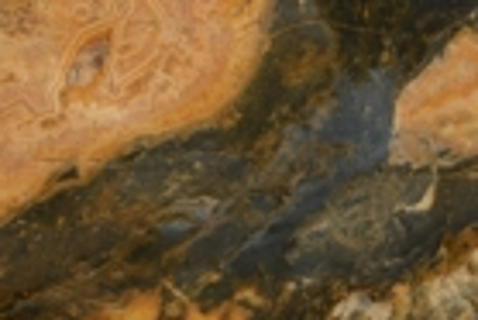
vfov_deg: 5.7
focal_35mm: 242
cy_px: 155
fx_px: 3217
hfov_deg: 8.5
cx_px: 265
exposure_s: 1/60
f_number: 7.1
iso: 200
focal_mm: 70
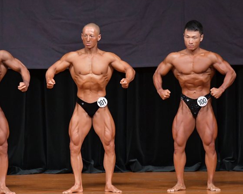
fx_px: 2531
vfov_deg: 4.4
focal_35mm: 352
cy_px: 106
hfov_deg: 5.5
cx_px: 120
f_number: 5.6
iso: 5000
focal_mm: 180
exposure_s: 1/400
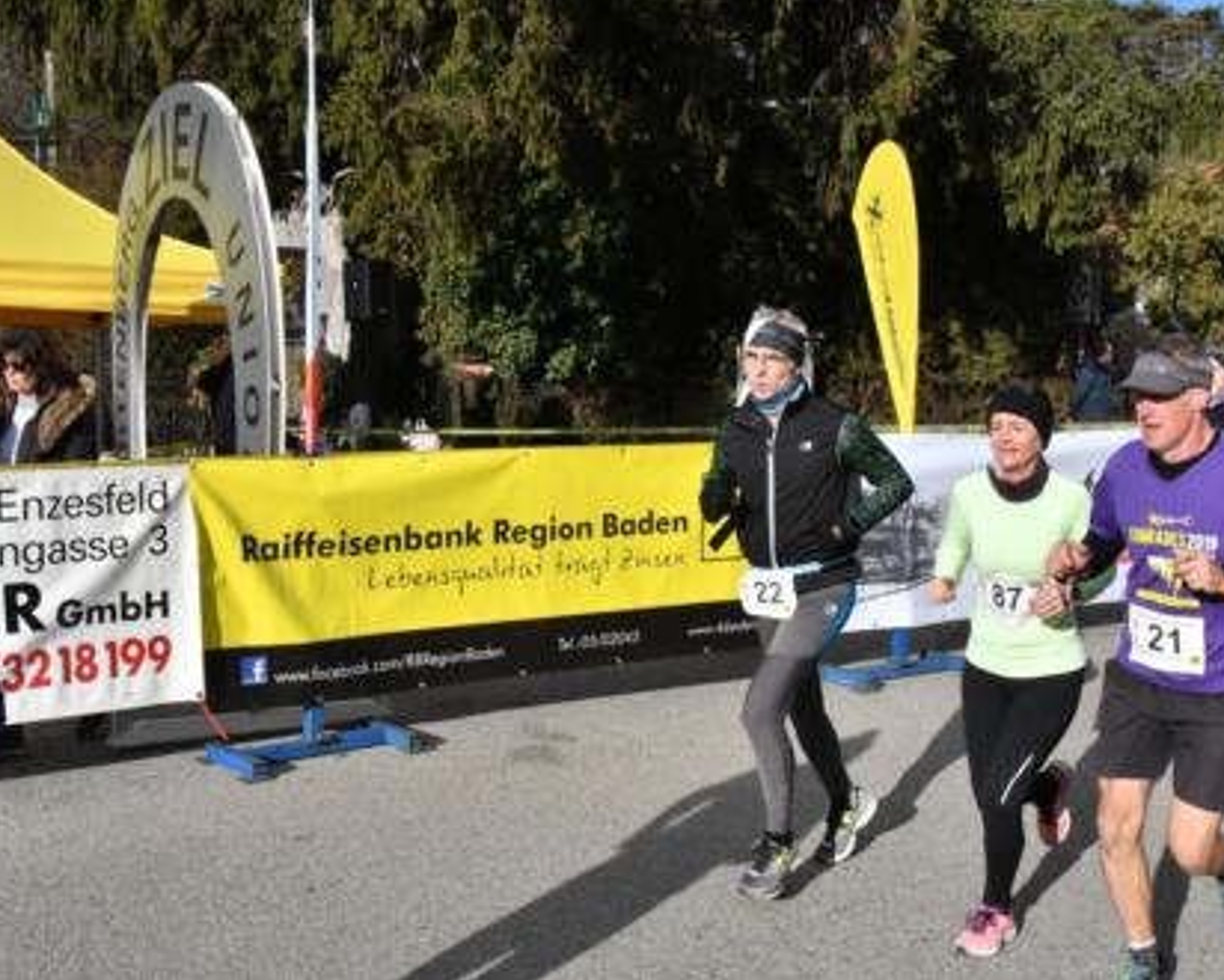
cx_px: 663
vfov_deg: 36.5
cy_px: 491
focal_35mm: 41
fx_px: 1486
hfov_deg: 44.7
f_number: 18
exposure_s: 1/2000
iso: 2000
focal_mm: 24
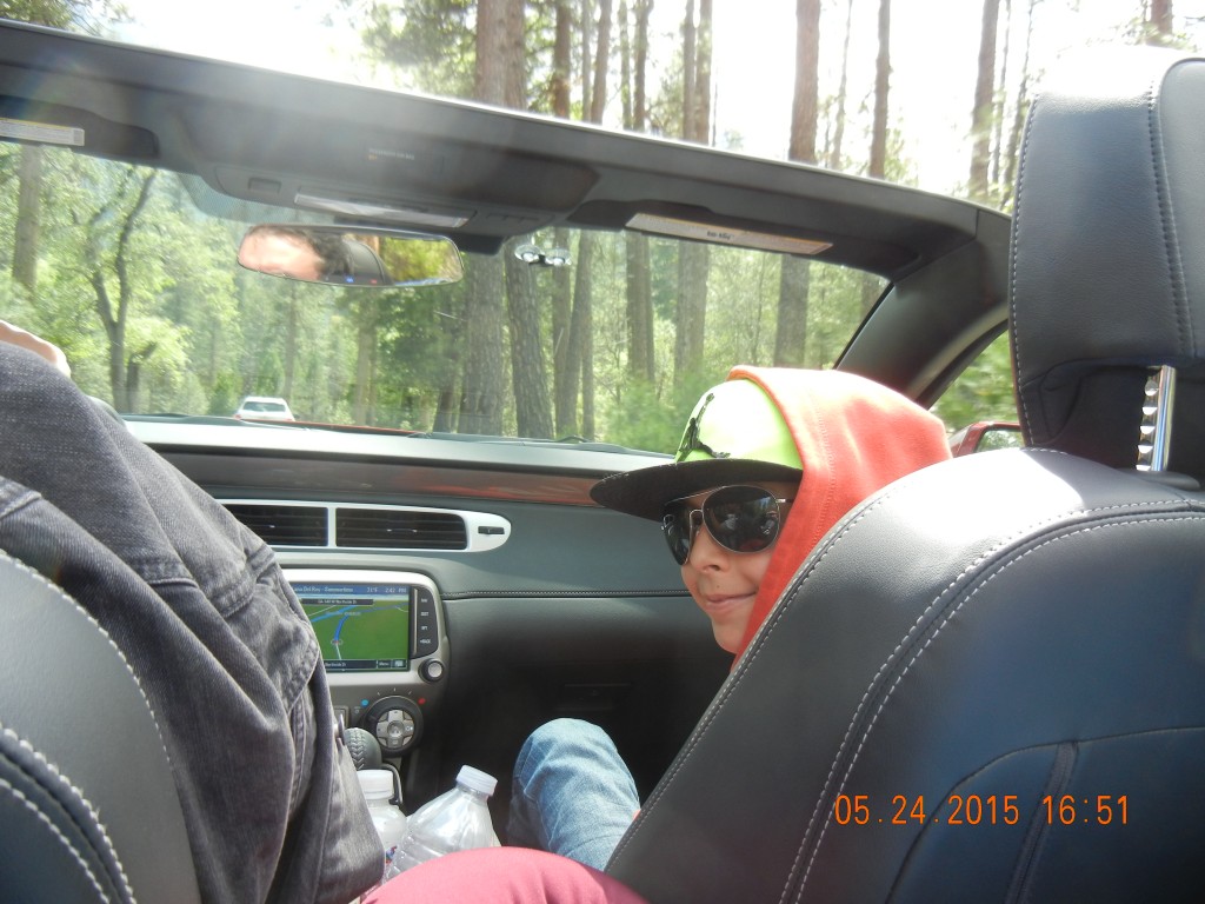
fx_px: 1044
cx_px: 602
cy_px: 452
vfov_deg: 46.8
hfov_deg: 60.0
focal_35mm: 30
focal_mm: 5.4
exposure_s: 1/138
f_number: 3.5
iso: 160
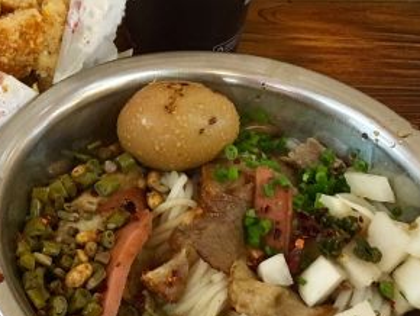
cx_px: -23
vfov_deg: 21.0
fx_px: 850
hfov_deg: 26.0
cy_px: 101
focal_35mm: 70
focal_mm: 4.15
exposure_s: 1/25
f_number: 2.2
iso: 200
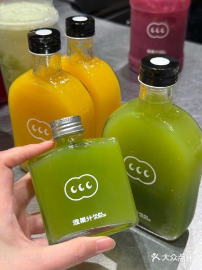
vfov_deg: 39.6
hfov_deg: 30.3
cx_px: 101
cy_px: 135
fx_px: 373
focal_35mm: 48
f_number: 1.78
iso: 80
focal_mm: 6.76
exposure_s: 1/126
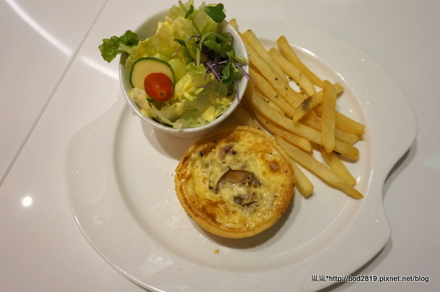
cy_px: 146
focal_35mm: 30
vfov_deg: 43.5
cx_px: 220
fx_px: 366
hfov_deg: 62.0
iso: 800
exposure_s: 1/60
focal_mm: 20
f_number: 4
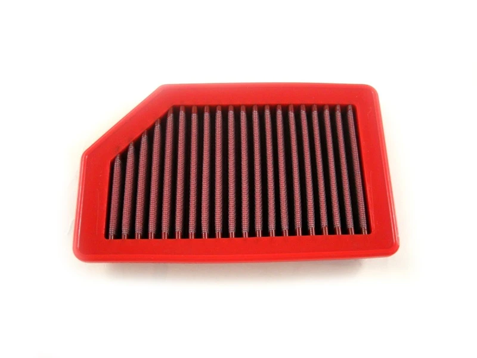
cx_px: 238
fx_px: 482
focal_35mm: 35
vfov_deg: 40.7
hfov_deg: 52.6
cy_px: 179
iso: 210
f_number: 2.8
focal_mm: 5.7
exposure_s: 1/53
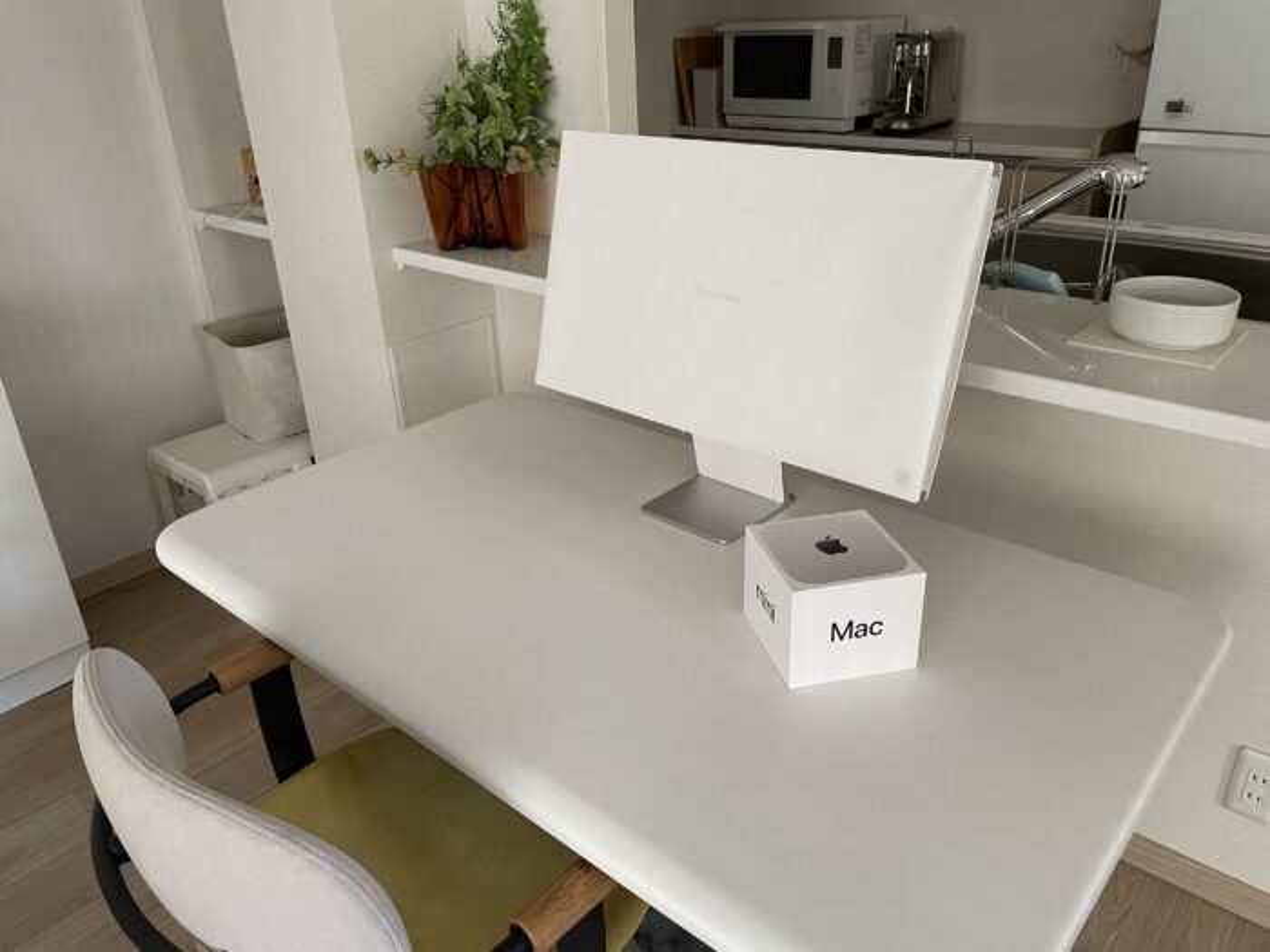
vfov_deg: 53.1
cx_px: 635
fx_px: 954
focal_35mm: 26
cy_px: 476
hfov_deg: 67.3
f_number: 1.6
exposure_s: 1/64
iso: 125
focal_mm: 4.2
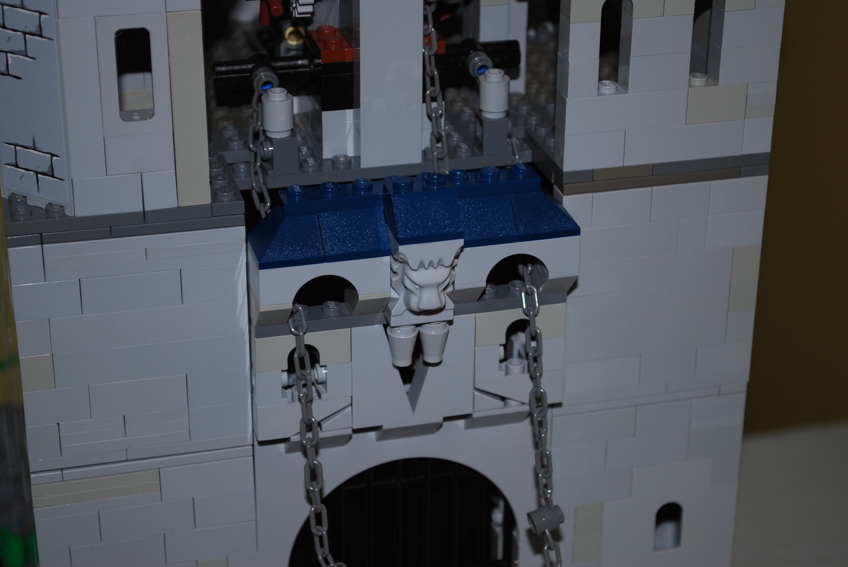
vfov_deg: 16.6
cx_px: 424
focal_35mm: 82
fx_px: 1946
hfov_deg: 24.6
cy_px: 284
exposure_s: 1/60
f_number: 5.6
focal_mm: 55
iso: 200
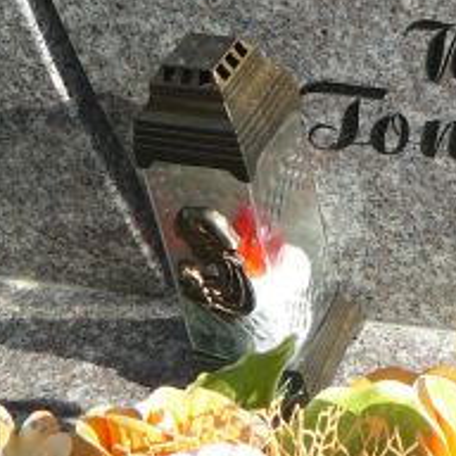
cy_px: -57
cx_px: 542
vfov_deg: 16.4
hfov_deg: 16.2
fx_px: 1535
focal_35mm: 103
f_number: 2.8
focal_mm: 5.2
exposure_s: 1/800
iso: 80
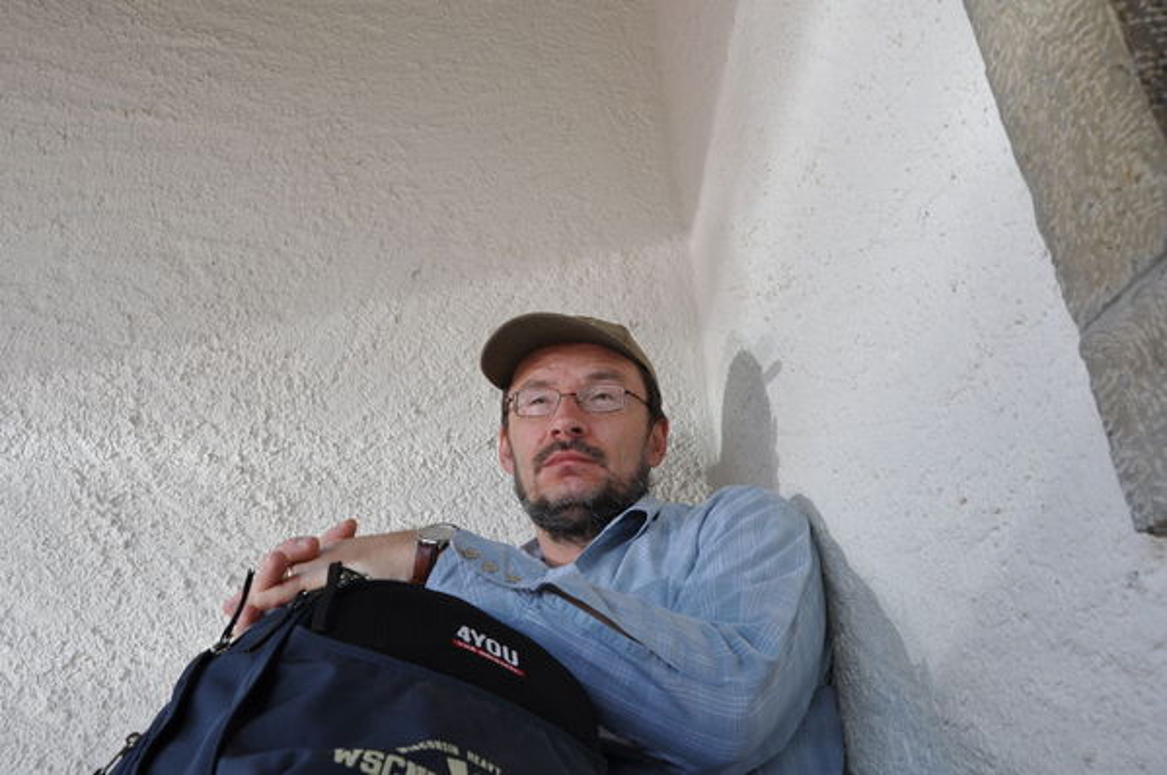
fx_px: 1069
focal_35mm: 33
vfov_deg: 39.9
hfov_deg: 57.3
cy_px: 388
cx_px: 584
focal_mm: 22
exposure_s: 1/100
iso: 200
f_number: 10
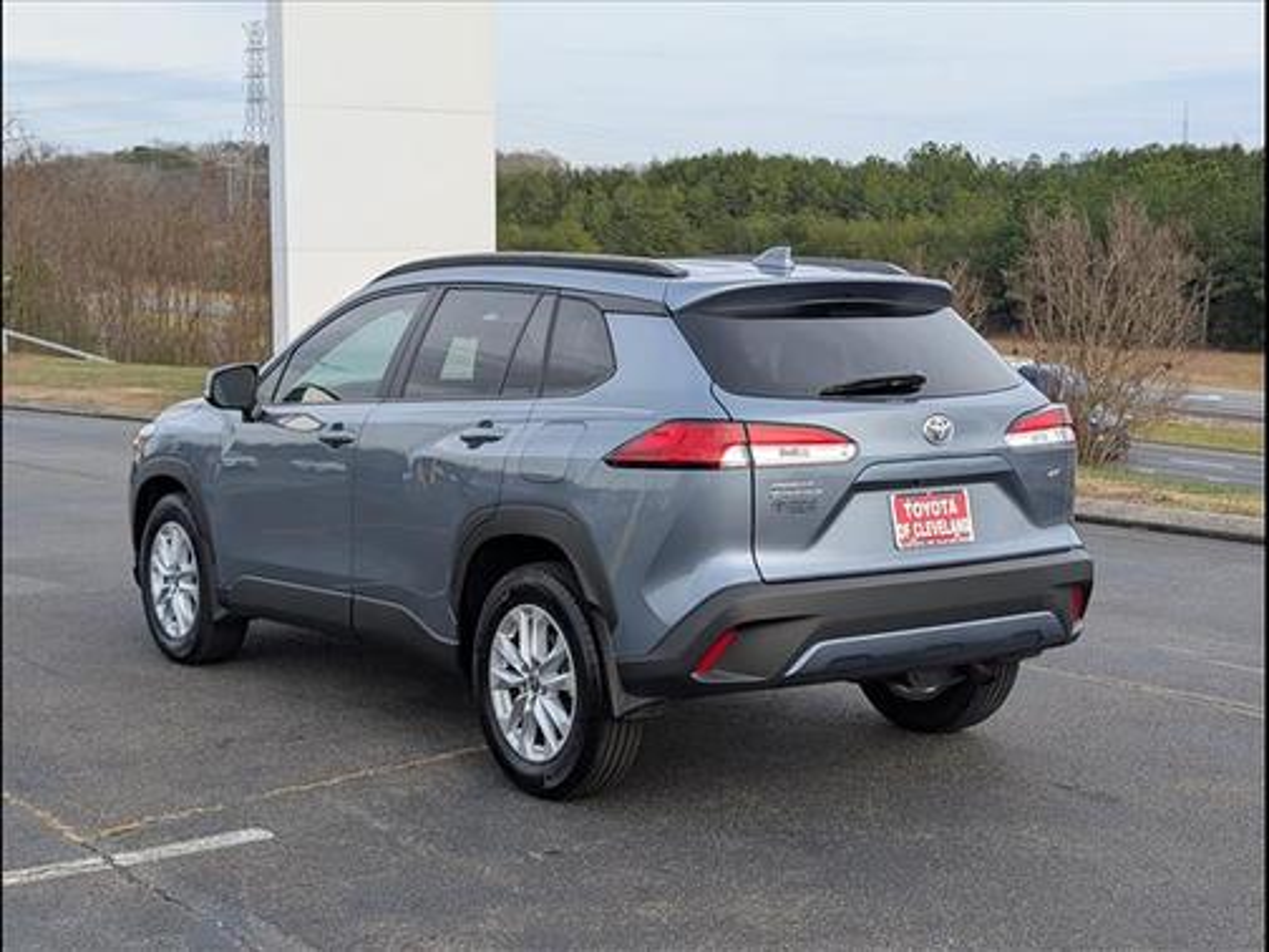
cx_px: 634
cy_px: 476
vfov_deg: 29.7
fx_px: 1796
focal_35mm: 49
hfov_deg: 38.9
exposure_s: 1/208
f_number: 1.68
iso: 21
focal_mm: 6.9
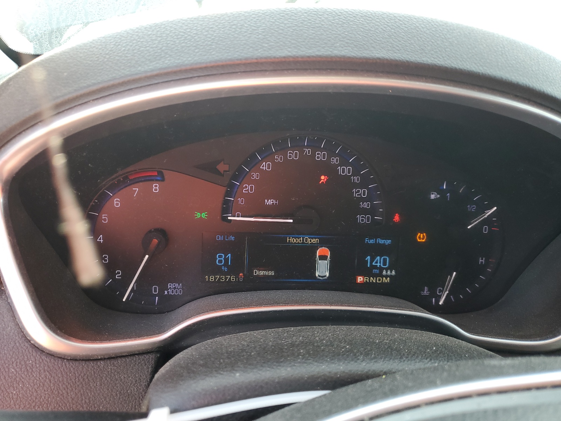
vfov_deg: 53.1
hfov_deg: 67.3
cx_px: 280
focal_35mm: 26
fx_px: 421
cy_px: 210
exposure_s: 1/120
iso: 62
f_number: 1.5
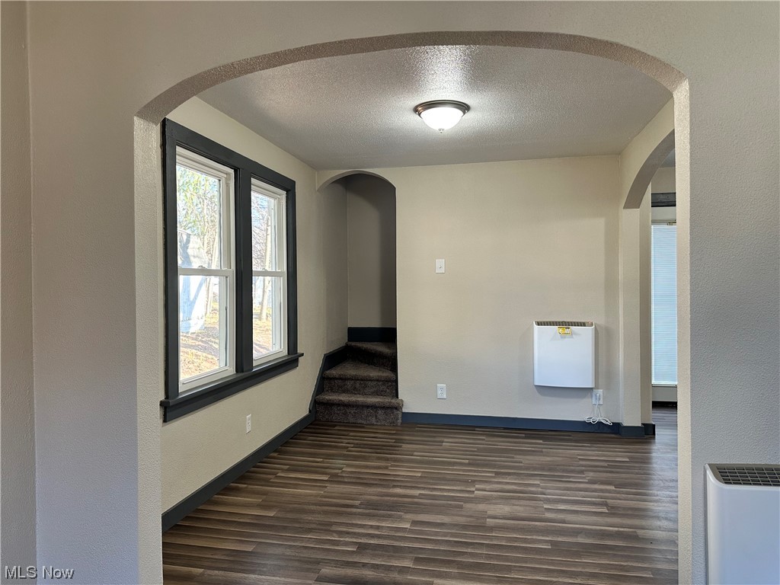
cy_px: 292
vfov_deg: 56.8
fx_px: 541
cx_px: 390
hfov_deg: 71.6
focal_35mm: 24
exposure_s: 1/60
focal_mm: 6.86
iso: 160
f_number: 1.78
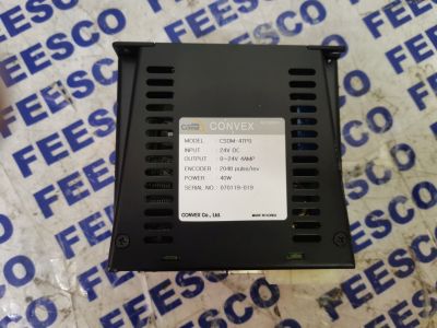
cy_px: 164
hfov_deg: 67.3
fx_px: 328
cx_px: 218
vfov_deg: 53.1
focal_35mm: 26
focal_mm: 5.58
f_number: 1.8
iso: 1000
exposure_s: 1/24
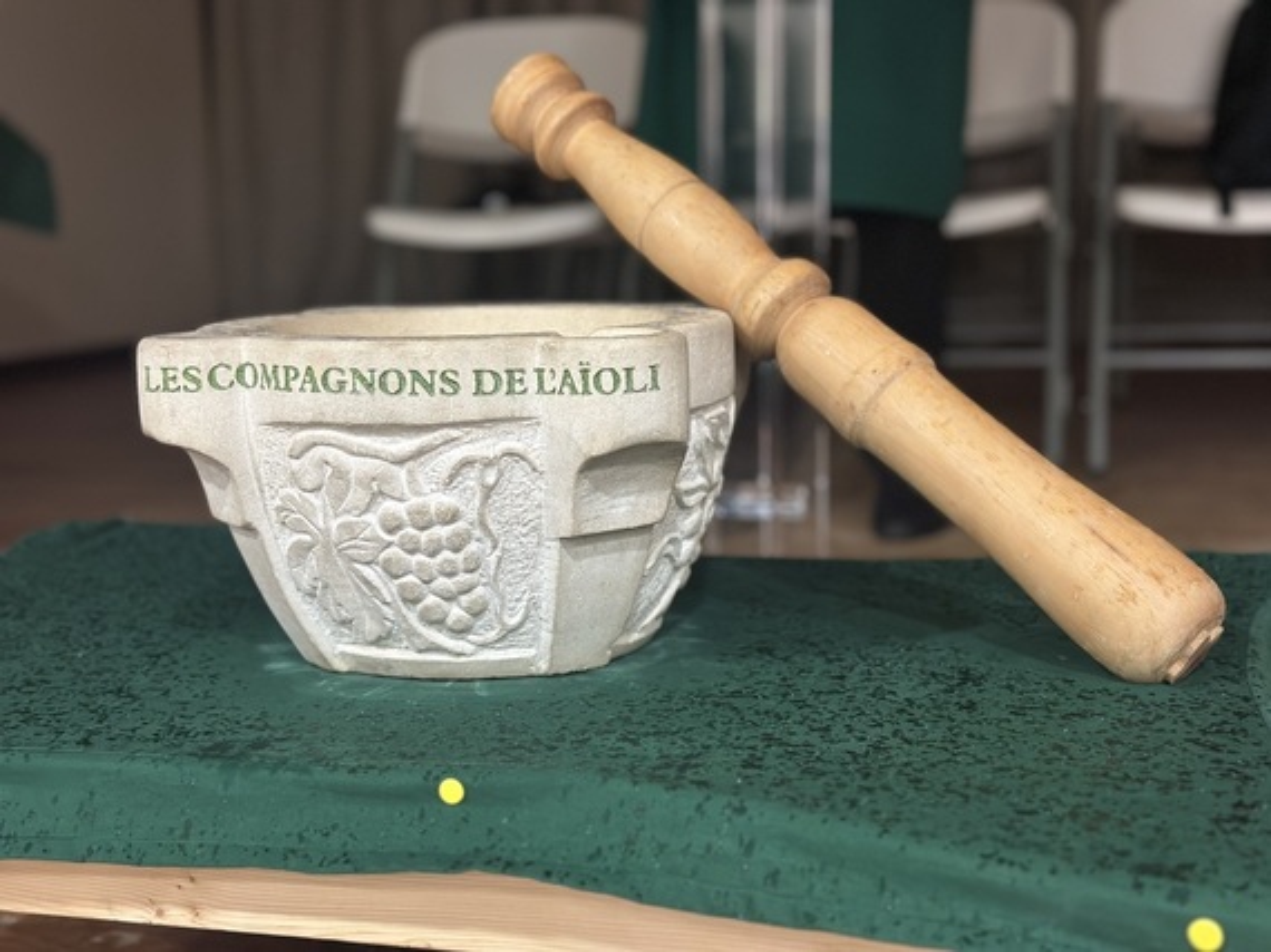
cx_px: 636
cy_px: 476
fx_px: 1762
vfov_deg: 30.2
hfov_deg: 39.7
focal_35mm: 48
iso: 400
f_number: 1.78
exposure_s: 1/33
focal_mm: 6.86
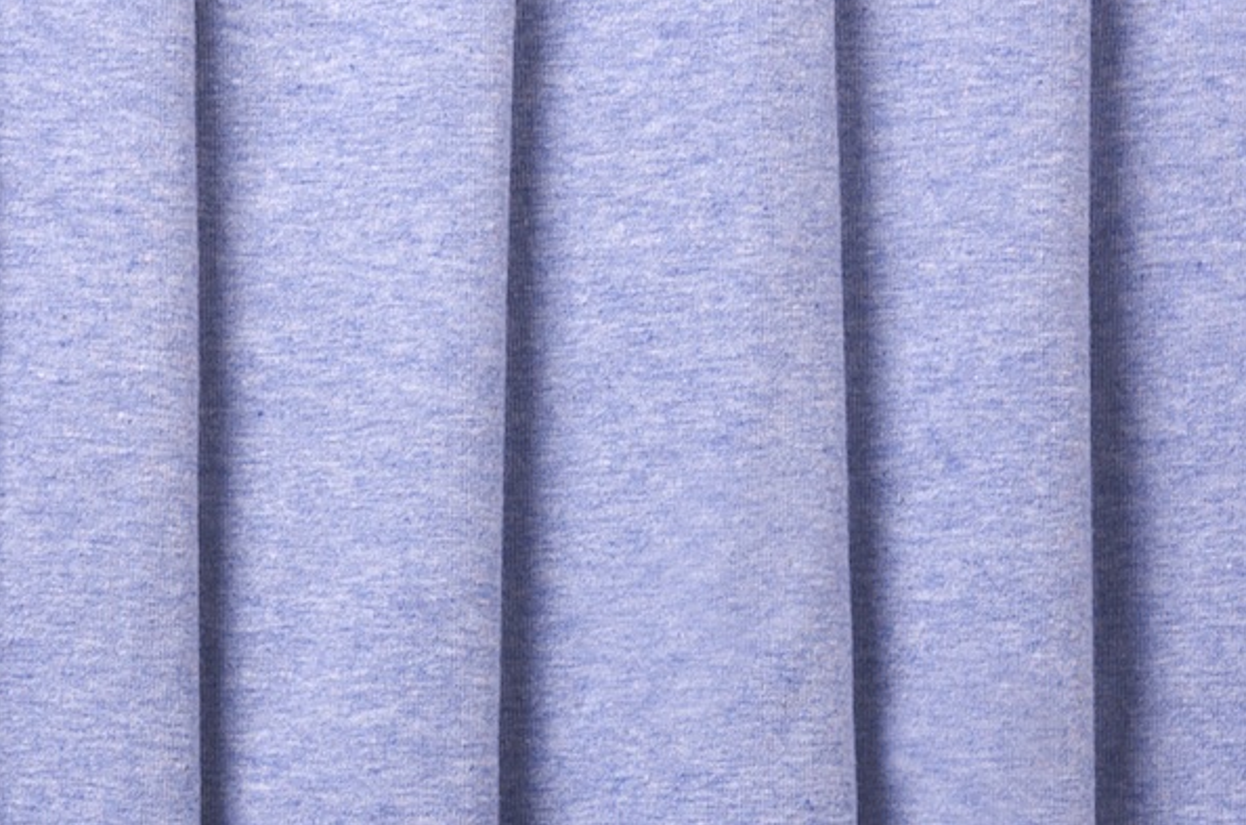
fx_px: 3660
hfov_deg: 19.3
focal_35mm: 106
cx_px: 625
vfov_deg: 12.9
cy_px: 410
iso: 200
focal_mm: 70
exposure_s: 1/250
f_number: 11
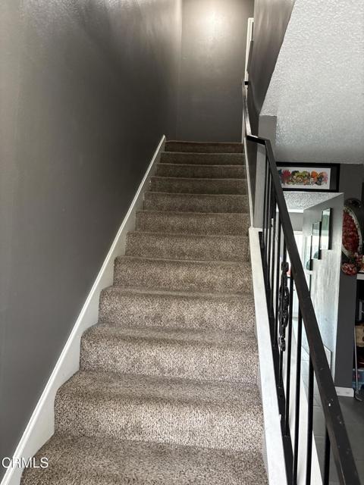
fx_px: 365
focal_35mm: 26
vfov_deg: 67.3
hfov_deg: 53.1
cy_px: 242
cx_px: 182
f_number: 1.6
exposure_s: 1/60
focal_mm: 5.96
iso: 320
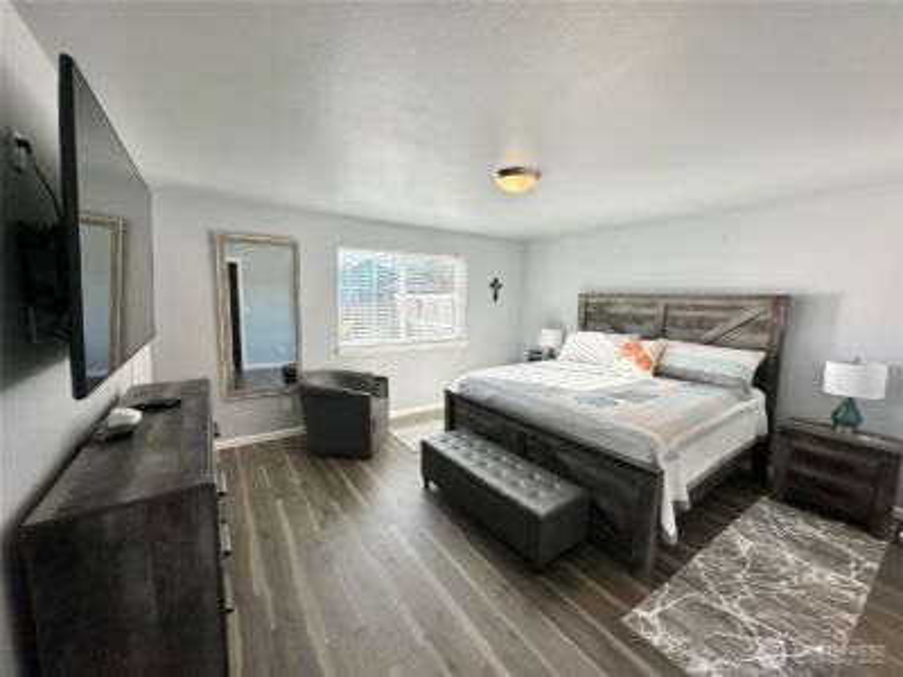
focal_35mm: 14
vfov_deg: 85.7
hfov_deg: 102.1
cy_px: 338
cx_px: 452
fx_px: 365
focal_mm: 2.22
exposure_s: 1/236
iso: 40
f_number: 2.2
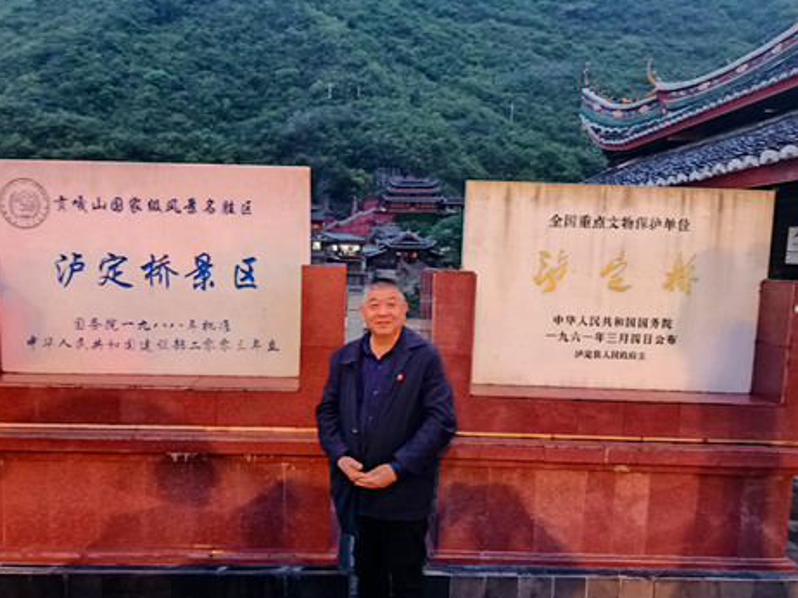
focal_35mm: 26
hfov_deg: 67.2
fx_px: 599
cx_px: 368
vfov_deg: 53.0
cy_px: 312
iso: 3446
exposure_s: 1/20
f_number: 1.75
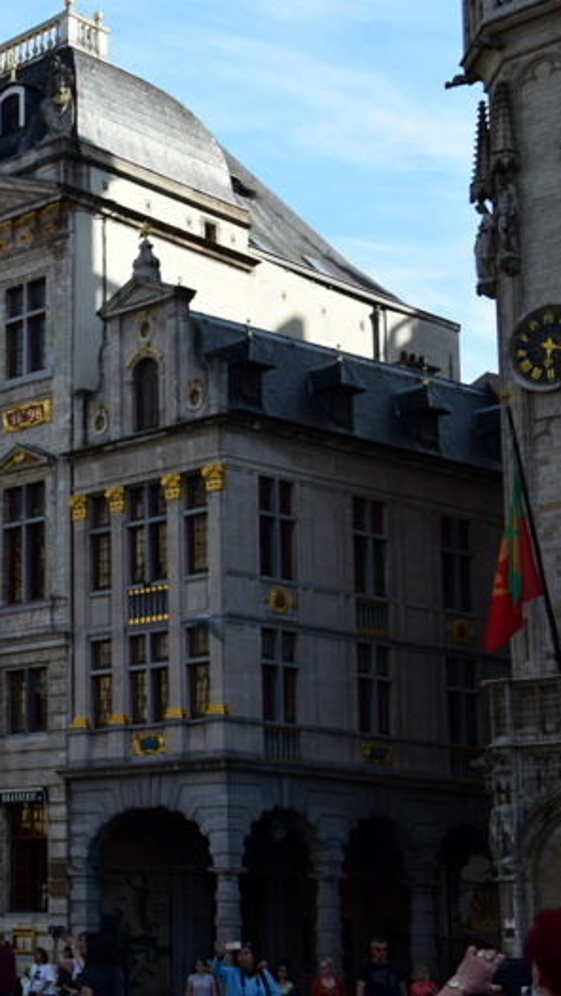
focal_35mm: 60
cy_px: 492
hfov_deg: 18.9
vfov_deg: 35.0
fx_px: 1581
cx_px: -123
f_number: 8
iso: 125
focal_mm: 25
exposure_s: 1/80
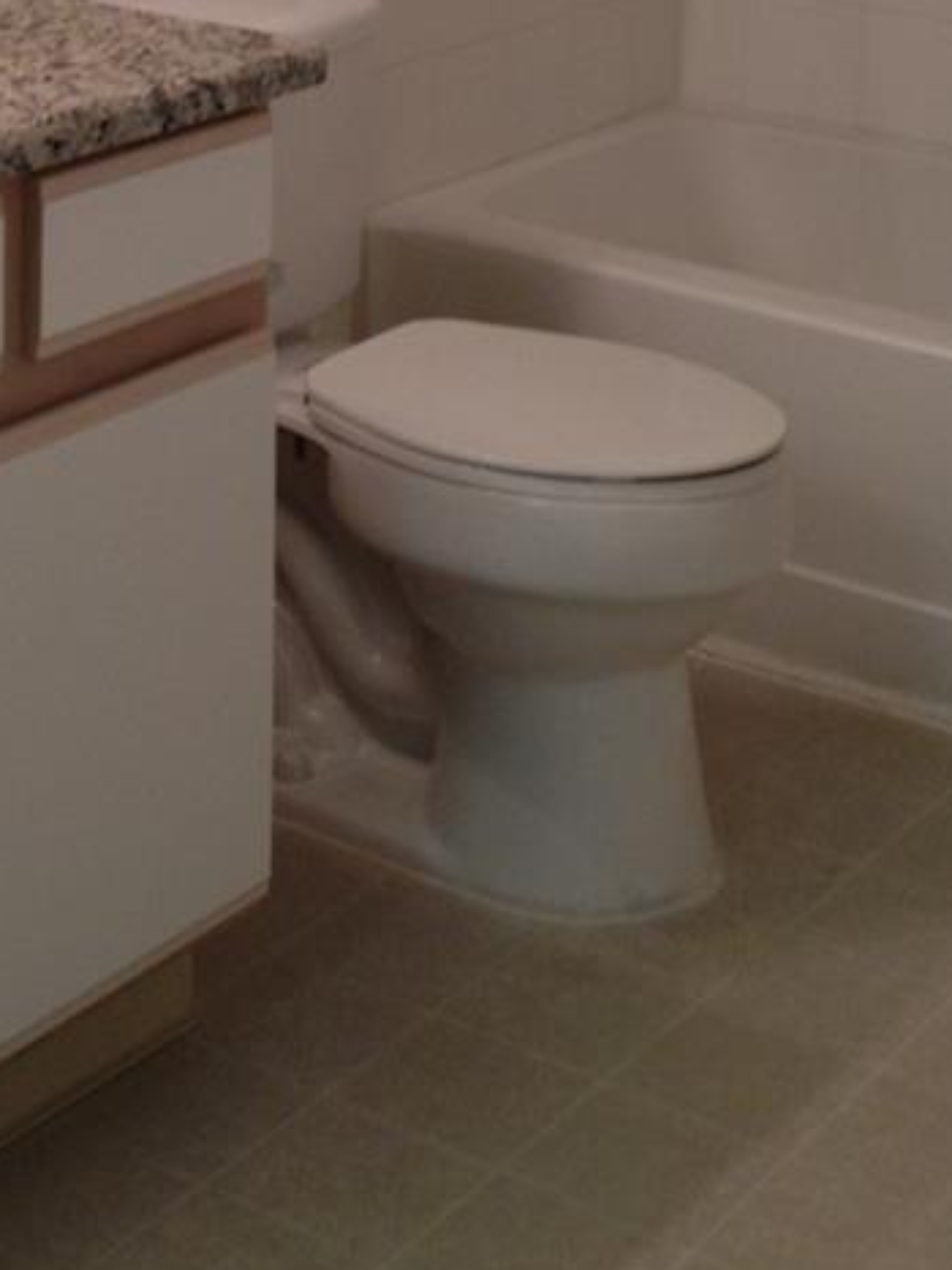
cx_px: 38
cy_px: -242
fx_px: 3302
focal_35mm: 90
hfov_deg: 16.1
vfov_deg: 20.4
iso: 64
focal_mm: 4.28
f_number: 2.4
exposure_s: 1/20
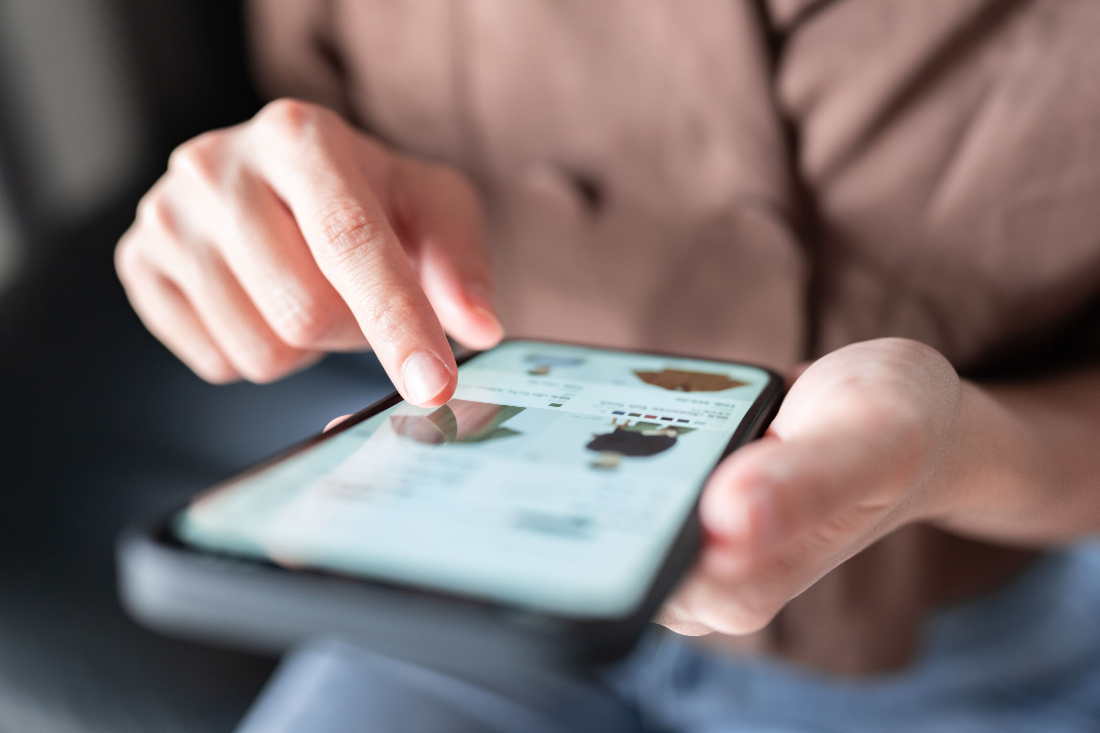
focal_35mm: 35
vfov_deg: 37.9
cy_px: 366
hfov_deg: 54.4
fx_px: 1069
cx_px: 550
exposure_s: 1/50
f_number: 2
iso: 400
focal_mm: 35
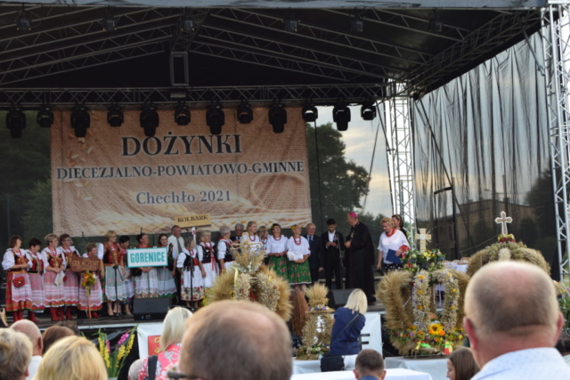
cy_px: 190
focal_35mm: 72
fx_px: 1140
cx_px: 285
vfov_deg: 18.9
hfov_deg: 28.1
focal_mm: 48
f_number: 7.1
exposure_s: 1/200
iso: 400
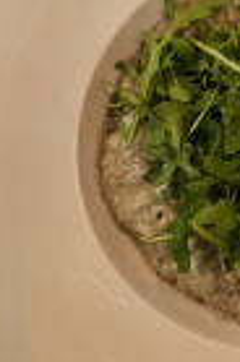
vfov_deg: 28.8
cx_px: 297
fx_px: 693
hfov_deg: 18.5
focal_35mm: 69
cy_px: 81
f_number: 1.8
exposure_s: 1/33.3
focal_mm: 5.4
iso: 500
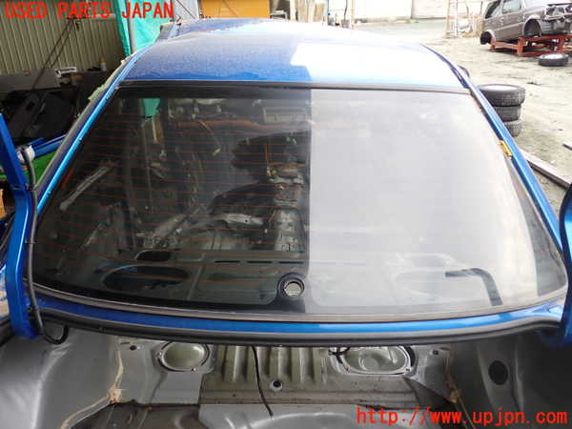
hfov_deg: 60.0
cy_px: 214
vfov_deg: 46.8
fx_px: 496
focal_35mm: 30
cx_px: 286
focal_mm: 5.4
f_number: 2.3
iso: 200
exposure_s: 1/125
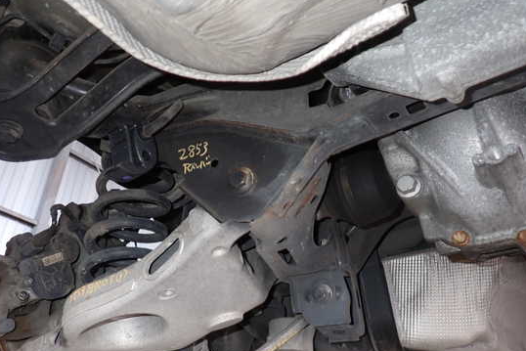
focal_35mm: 29
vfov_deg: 45.0
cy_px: 185
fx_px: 424
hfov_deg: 63.5
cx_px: 238
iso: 200
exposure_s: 1/40
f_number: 2
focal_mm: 4.5
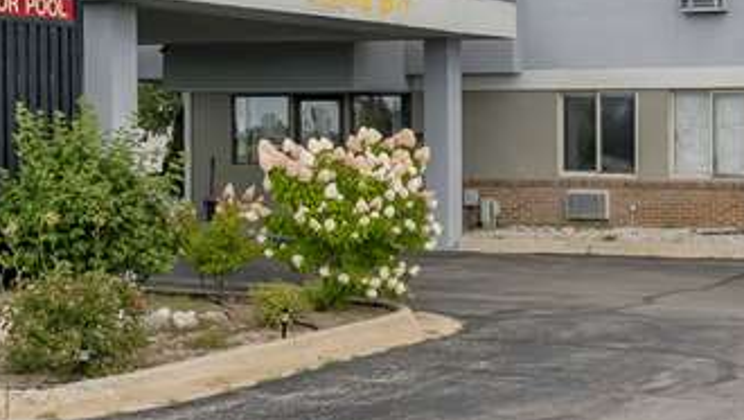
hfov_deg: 27.0
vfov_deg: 15.4
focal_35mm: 78
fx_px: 1540
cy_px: 106
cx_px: 516
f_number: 8
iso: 400
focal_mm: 24
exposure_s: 1/125
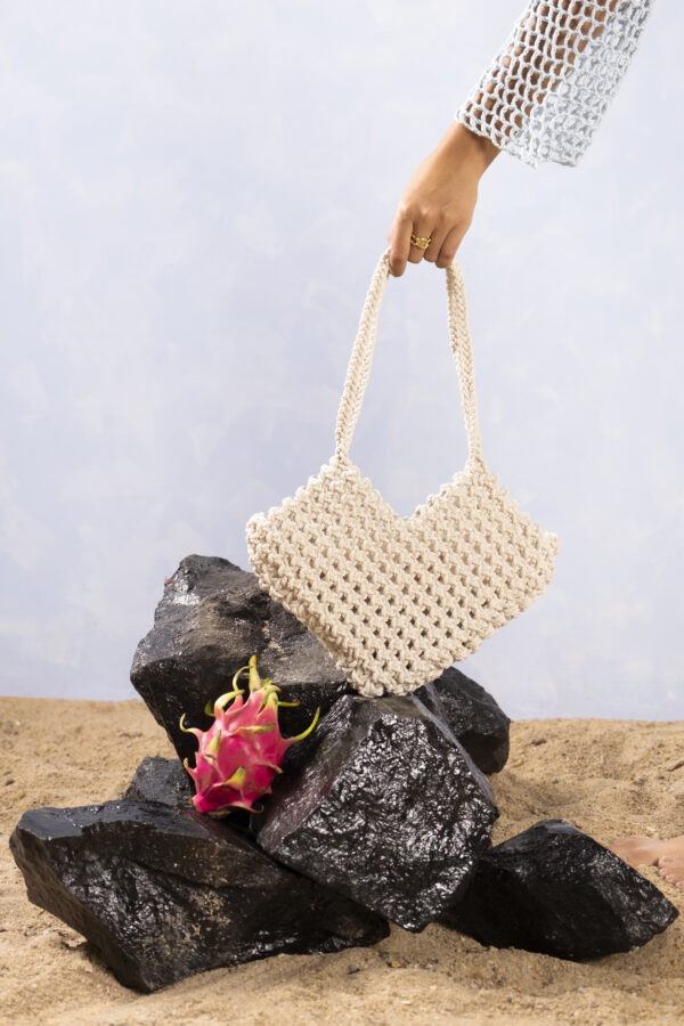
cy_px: 513
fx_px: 1824
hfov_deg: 21.2
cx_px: 342
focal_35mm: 64
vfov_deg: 31.4
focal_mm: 42.9
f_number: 4
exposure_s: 1/100
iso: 400
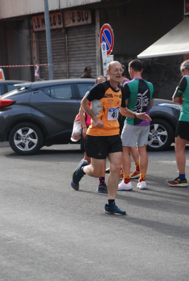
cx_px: 94
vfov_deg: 16.0
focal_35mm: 128
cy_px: 140
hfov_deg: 10.8
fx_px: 999
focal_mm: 85
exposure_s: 1/640
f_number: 5.6
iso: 1000
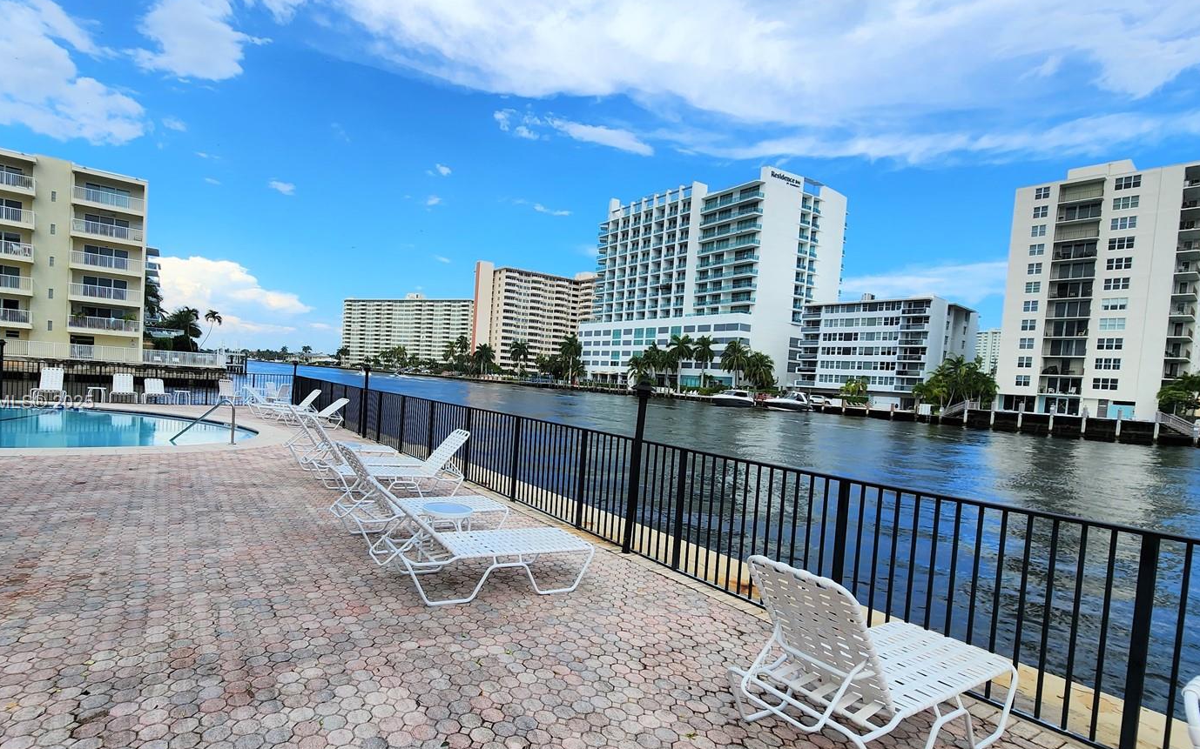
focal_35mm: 16
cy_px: 404
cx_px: 512
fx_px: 523
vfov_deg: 71.1
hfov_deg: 97.1
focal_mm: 2.2
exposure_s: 1/1343
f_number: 2.2
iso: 50
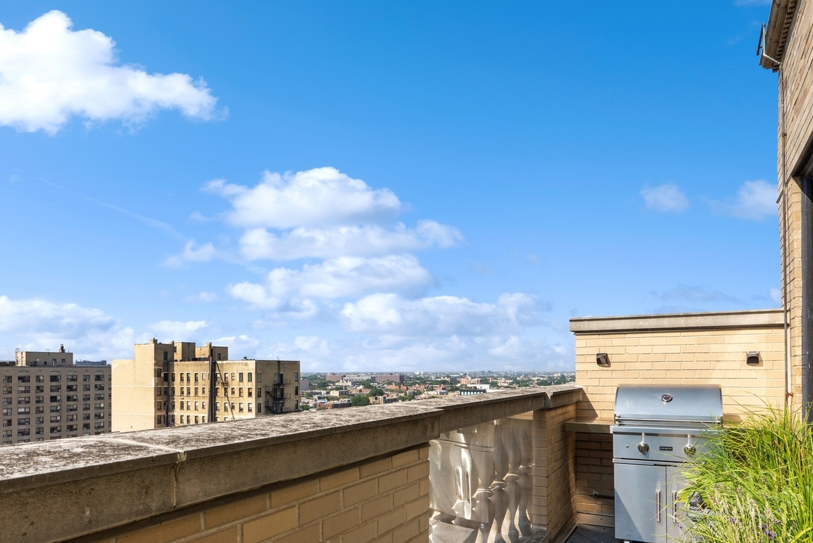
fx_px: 565
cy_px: 373
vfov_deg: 50.2
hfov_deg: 71.5
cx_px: 393
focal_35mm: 25
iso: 320
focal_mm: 18
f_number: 9
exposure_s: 1/320
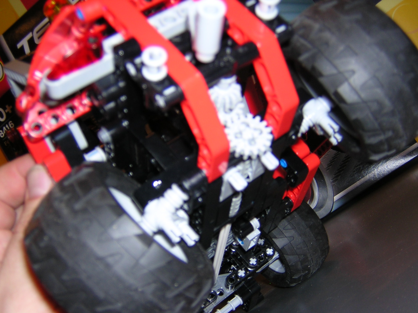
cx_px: 209
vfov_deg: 36.0
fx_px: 483
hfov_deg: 46.8
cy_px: 156
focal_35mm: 40
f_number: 2.7
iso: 100
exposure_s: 1/60.1
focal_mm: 5.2
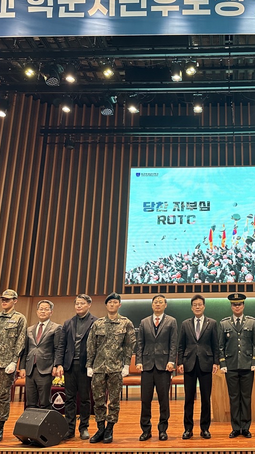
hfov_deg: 32.1
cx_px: 228
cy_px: 227
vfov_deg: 56.6
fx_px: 421
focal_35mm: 35
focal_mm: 6.86
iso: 200
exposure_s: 1/120
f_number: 1.78
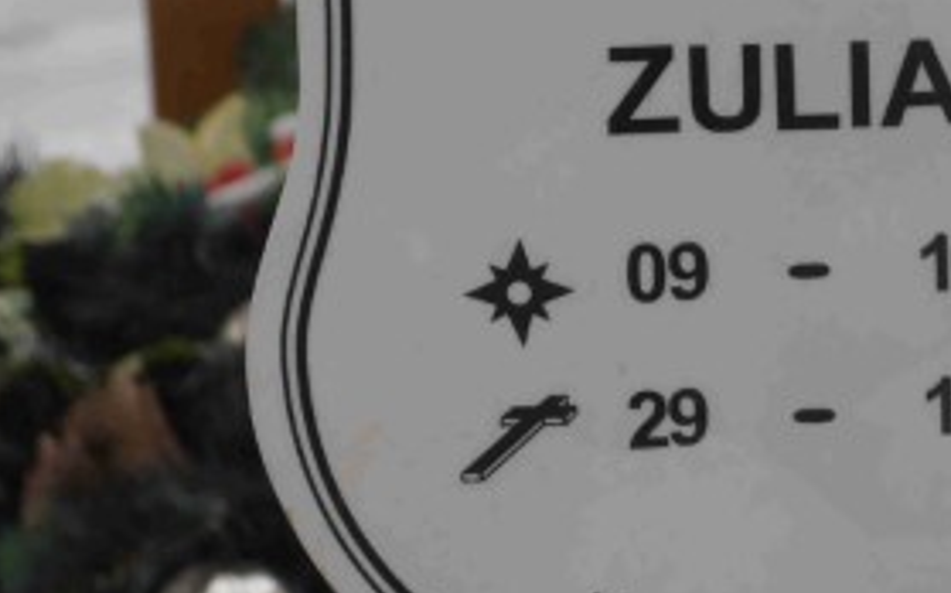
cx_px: 995
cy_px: 170
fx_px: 12485
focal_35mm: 482
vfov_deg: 2.7
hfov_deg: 4.4
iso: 80
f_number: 5.8
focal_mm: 35.05
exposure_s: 1/320
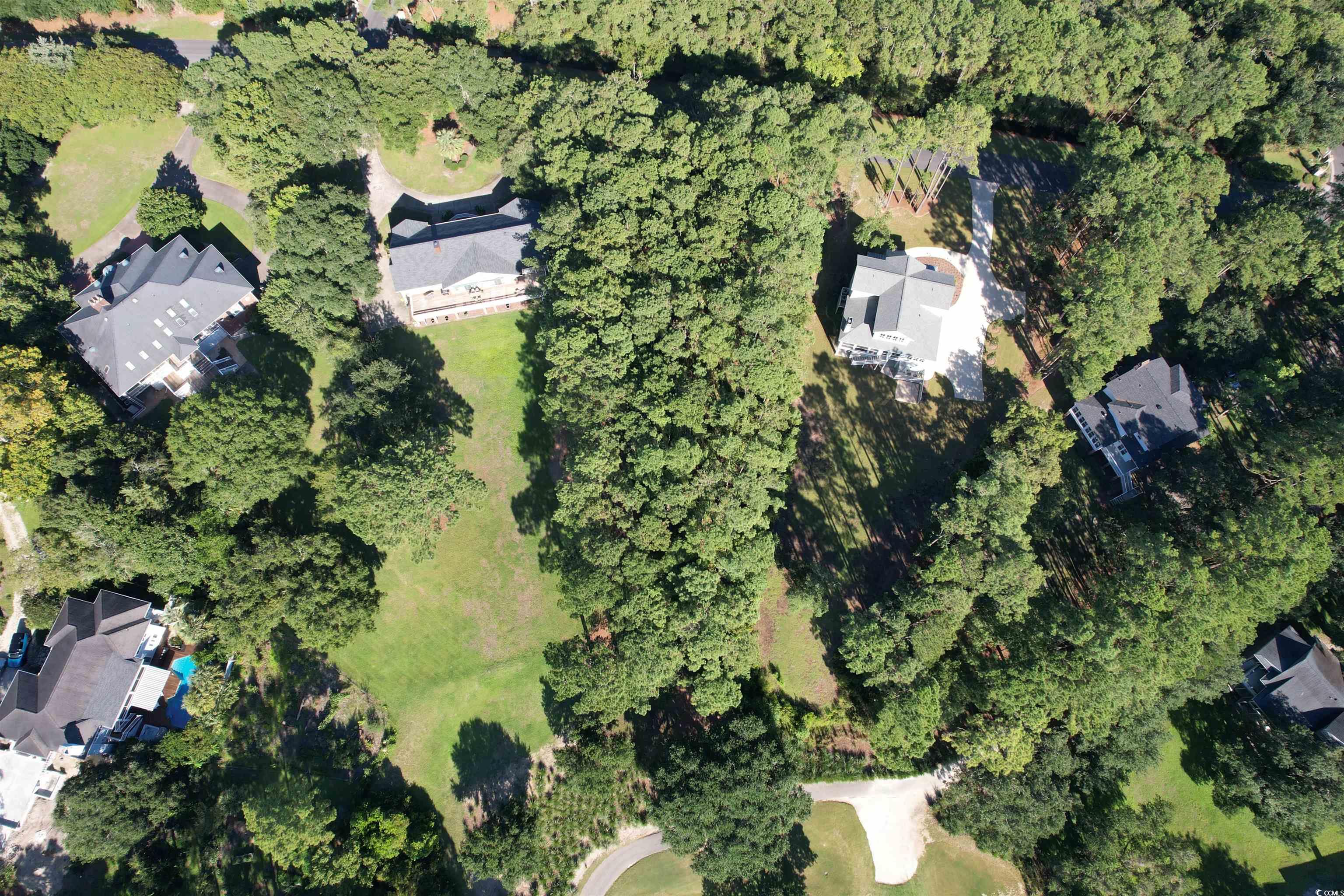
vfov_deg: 57.2
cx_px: 672
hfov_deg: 78.6
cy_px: 448
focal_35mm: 22
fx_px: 821
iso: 110
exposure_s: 1/640
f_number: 2.8
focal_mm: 8.38
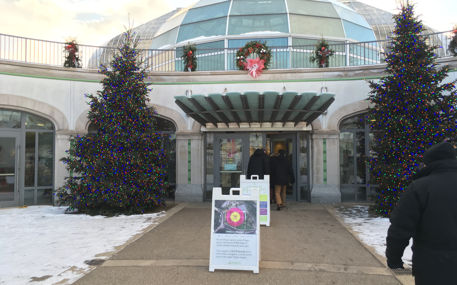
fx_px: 386
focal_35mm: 31
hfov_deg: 61.2
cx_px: 228
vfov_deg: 40.6
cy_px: 140
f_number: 2.2
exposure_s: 1/120
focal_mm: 4.15
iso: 32
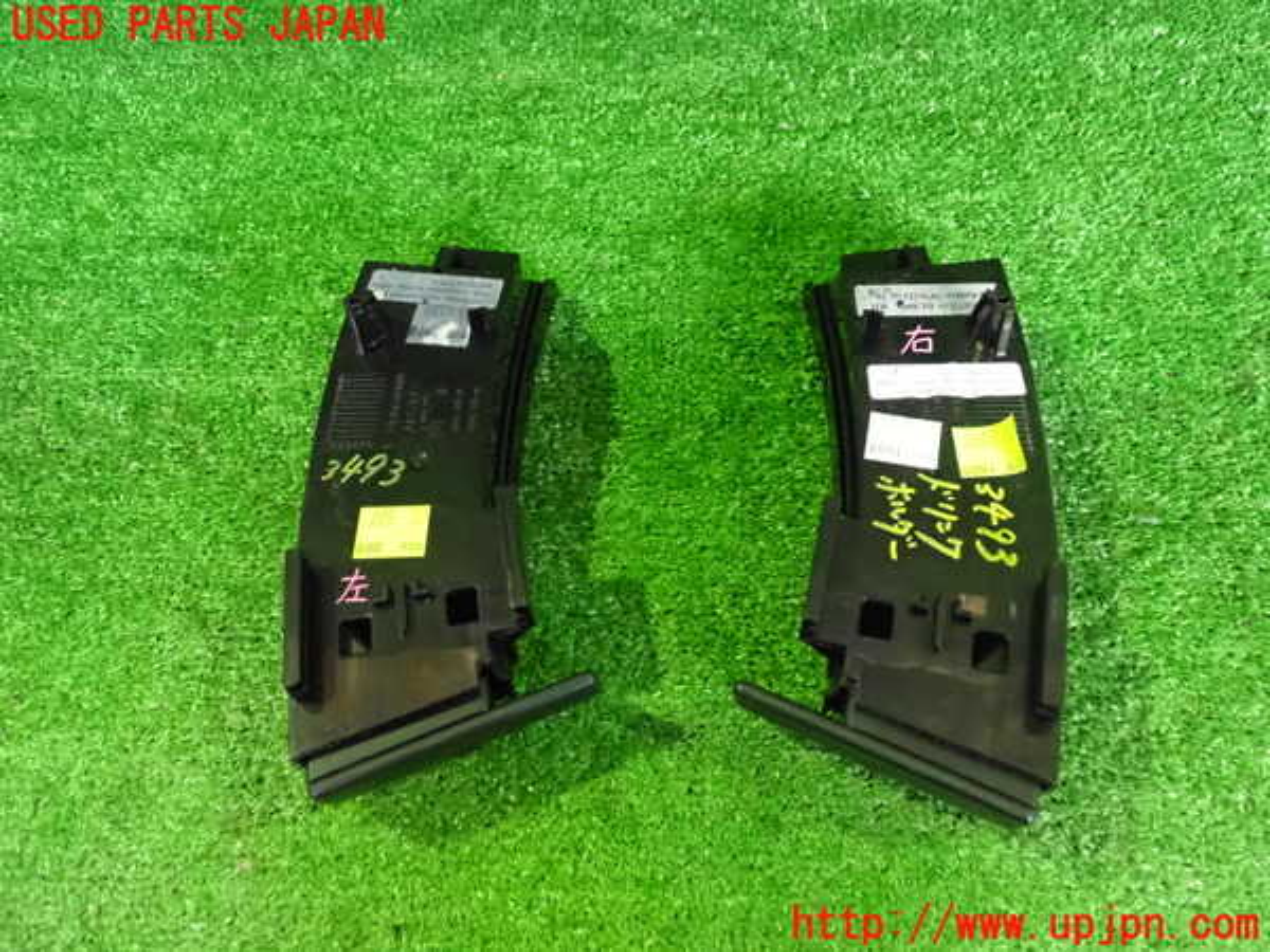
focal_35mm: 30
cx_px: 635
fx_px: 1101
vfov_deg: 46.8
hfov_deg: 60.0
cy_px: 476
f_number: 2.3
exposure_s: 1/60
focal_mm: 5.4
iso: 2000
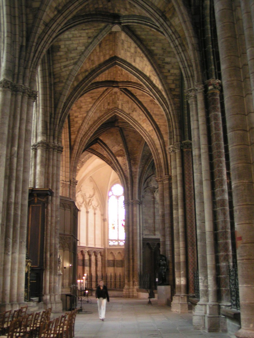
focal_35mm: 38
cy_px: 169
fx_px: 372
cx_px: 127
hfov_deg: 37.7
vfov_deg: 49.0
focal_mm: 5.8
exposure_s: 1/4
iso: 200
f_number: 2.8
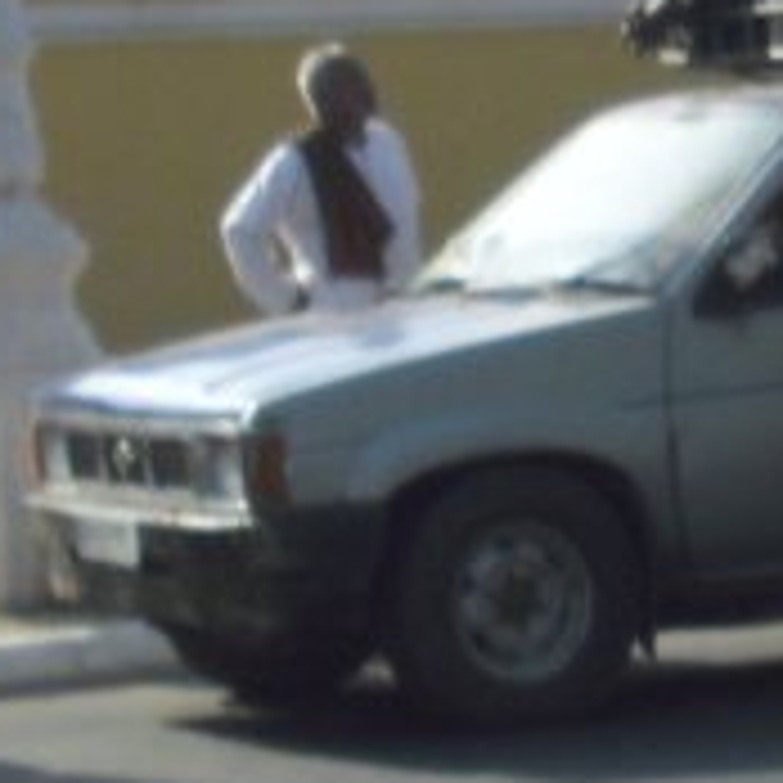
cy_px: 202
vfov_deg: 8.8
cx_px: 801
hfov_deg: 8.8
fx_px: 5067
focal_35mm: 198
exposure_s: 1/200
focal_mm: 6.2
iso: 100
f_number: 8
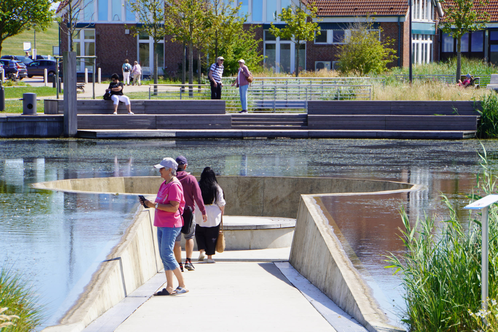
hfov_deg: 12.6
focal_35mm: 164
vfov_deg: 8.4
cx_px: 249
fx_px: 2262
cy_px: 166
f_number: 6.3
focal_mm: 109
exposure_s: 1/200
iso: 100
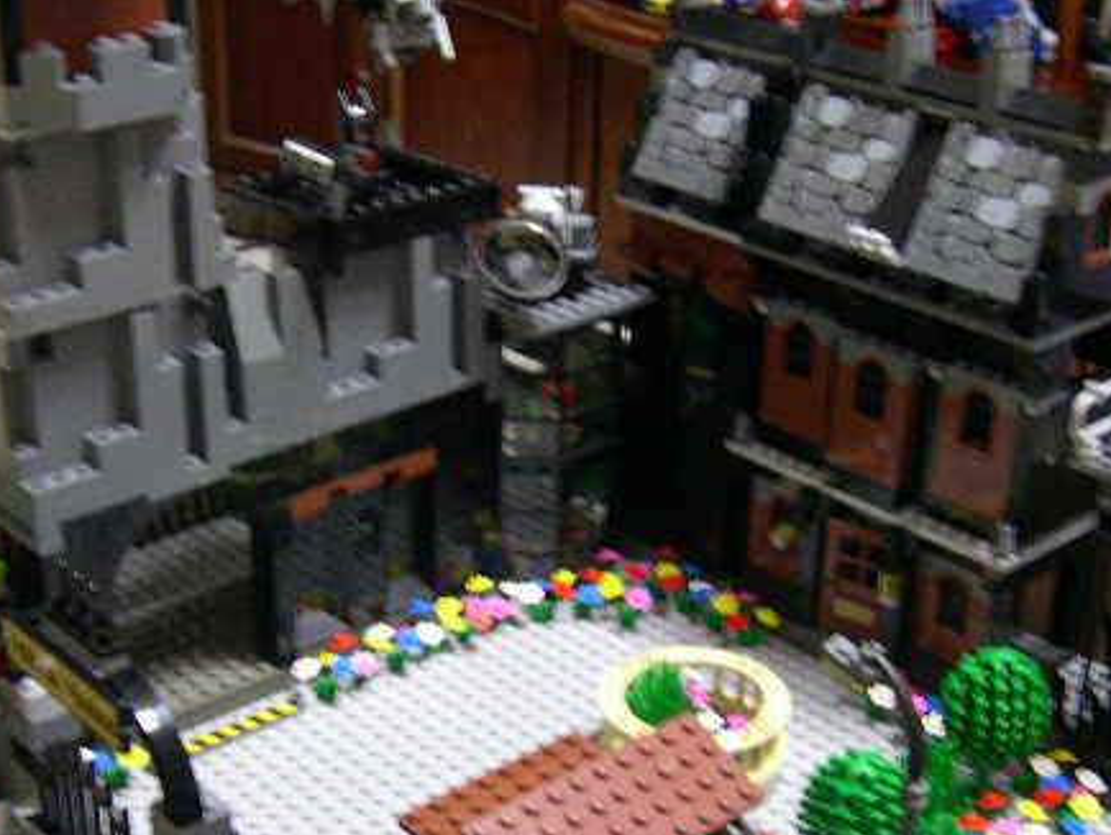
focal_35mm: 56
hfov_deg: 34.3
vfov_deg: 26.1
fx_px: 1798
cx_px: 502
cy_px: 489
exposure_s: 1/4.5
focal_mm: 8
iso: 373
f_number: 2.8
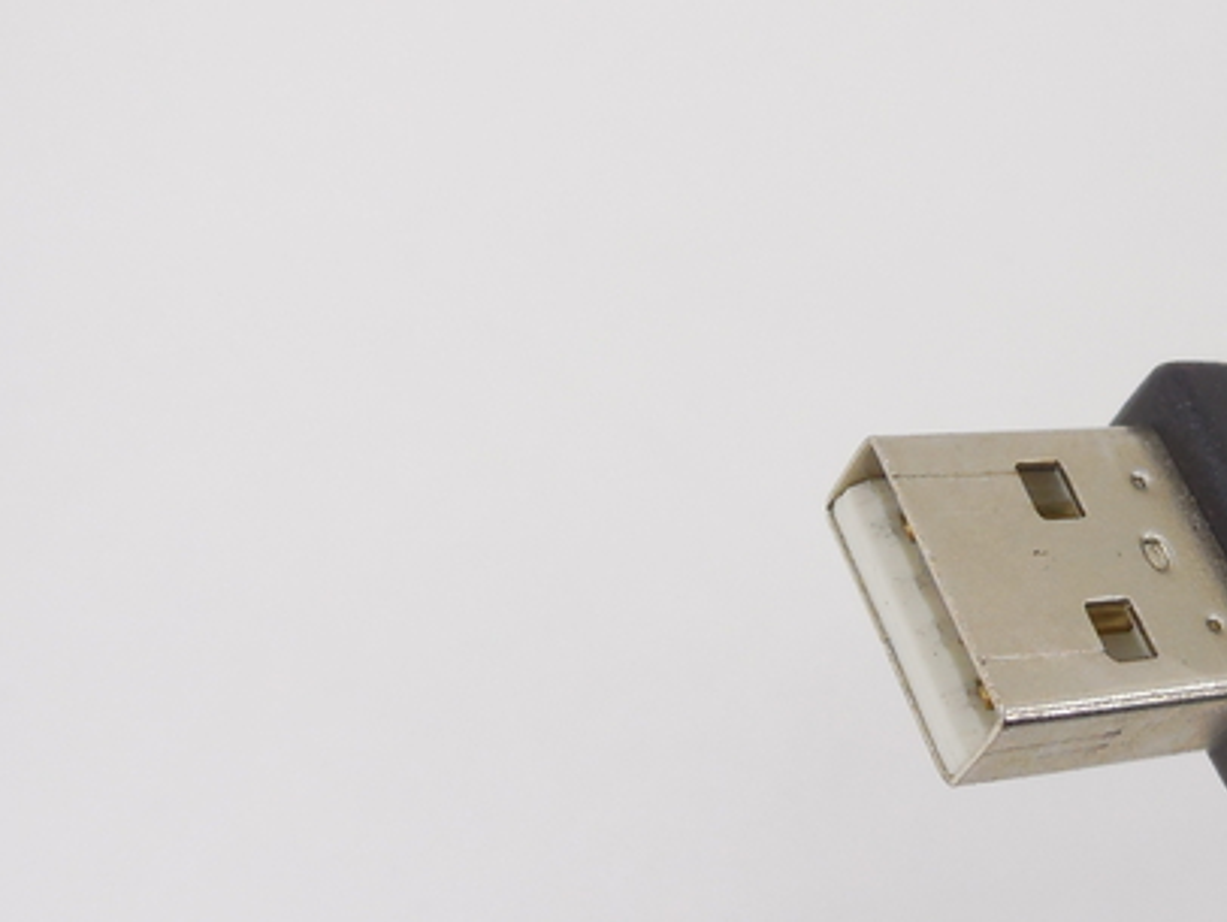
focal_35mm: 63
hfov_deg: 29.3
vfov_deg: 23.3
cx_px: 1136
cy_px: 553
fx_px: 2234
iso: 125
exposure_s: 1/60
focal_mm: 4.5
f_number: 3.1
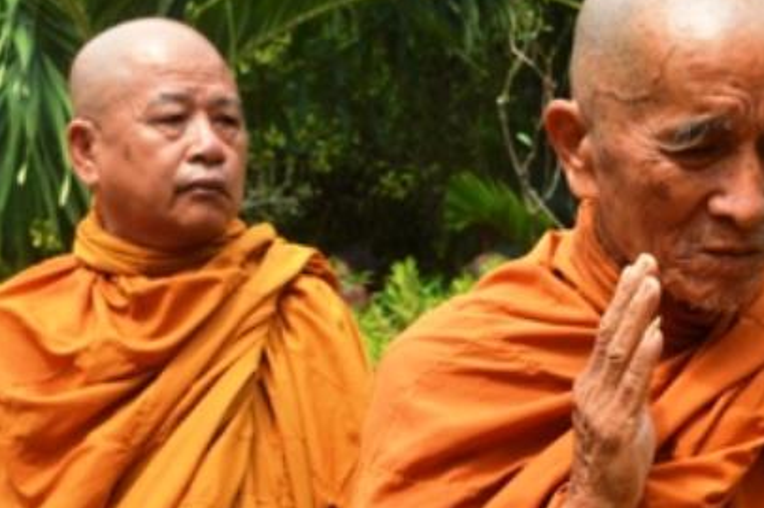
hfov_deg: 15.9
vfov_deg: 10.4
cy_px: 622
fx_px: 2734
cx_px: 328
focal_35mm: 129
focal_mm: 34
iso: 100
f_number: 9
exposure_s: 1/320
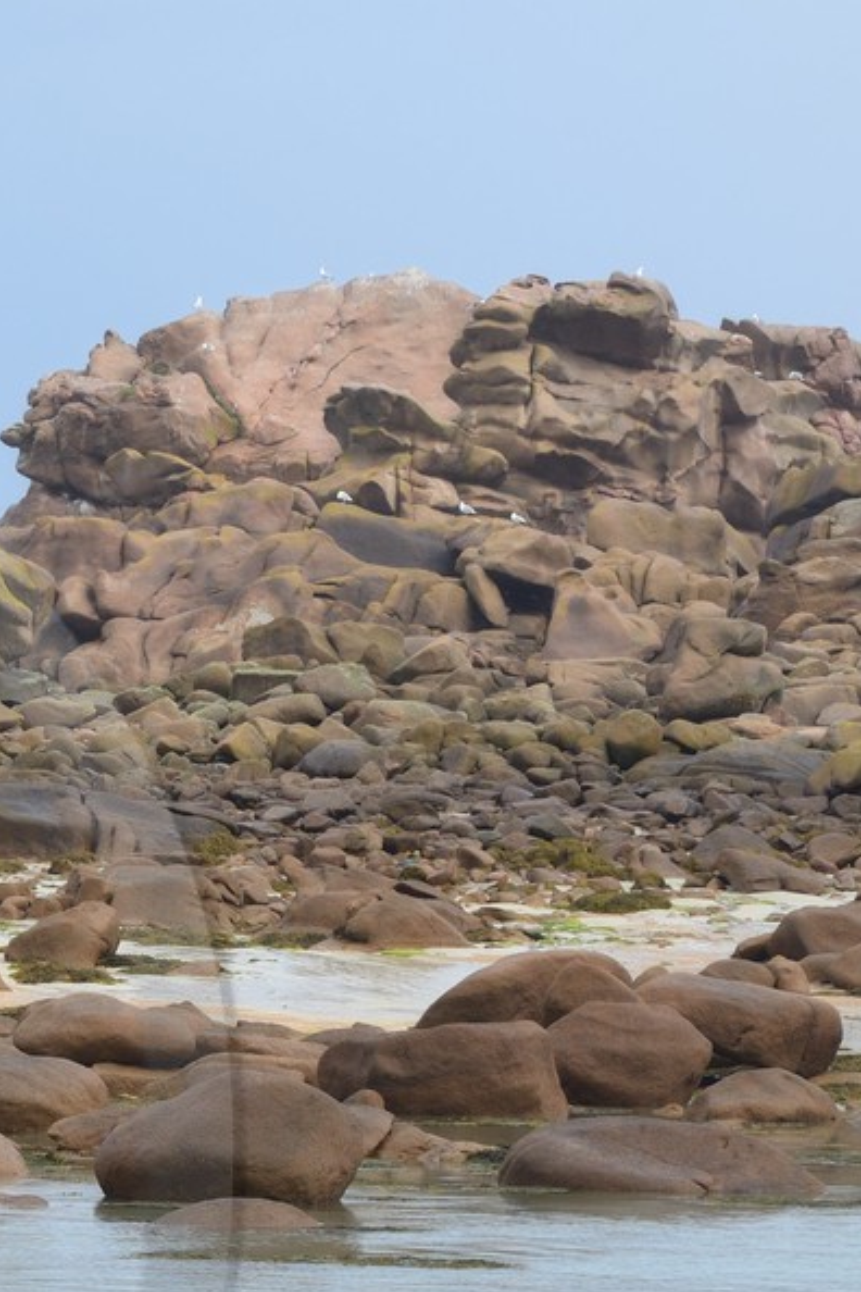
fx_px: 19335
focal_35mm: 539
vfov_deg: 3.8
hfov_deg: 2.5
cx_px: -665
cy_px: 1155
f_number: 11
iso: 200
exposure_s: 1/125
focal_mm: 200
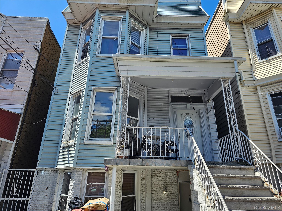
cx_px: 141
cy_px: 106
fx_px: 187
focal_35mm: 23
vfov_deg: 58.9
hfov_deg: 73.9
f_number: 1.7
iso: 10
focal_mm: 6.3
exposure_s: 1/470
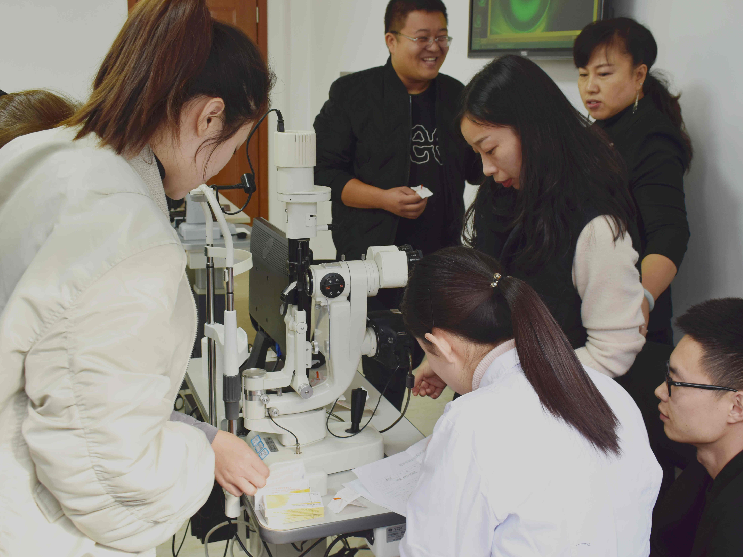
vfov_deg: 34.7
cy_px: 272
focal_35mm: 42
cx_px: 362
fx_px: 892
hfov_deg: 45.2
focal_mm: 25
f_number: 7.1
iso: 400
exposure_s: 1/25
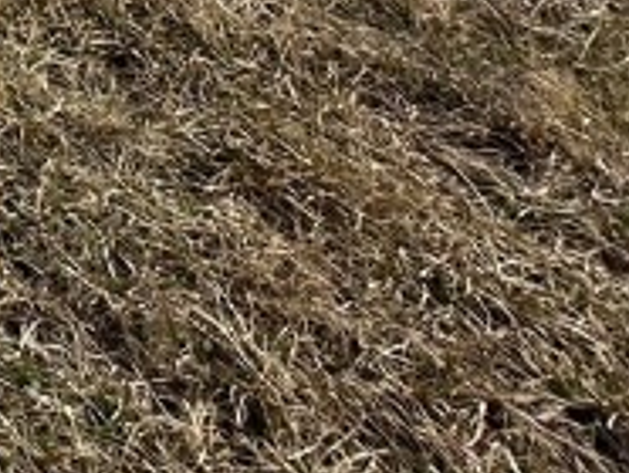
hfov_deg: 14.1
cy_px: -740
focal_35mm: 77
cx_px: -971
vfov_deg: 13.0
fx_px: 1401
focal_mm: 2.22
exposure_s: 1/2132
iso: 50
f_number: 2.2
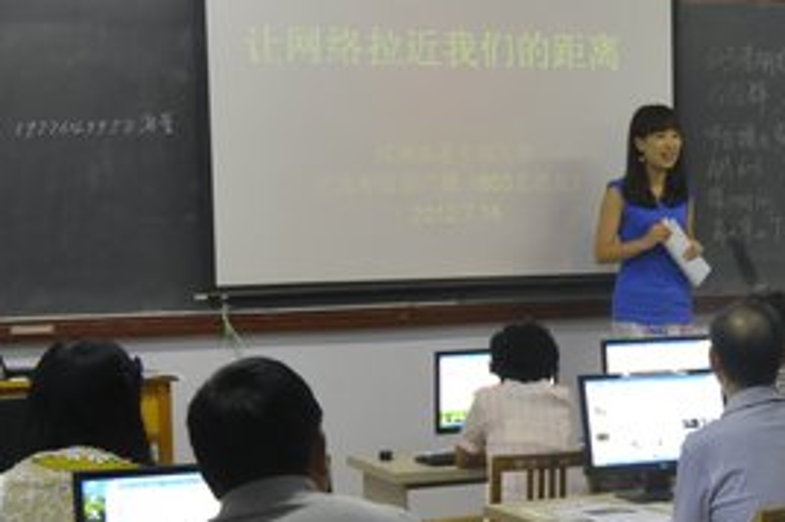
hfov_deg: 24.0
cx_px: 662
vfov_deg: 16.4
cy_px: 324
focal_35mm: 83
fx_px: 1808
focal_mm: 27
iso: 800
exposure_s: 1/20
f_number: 4
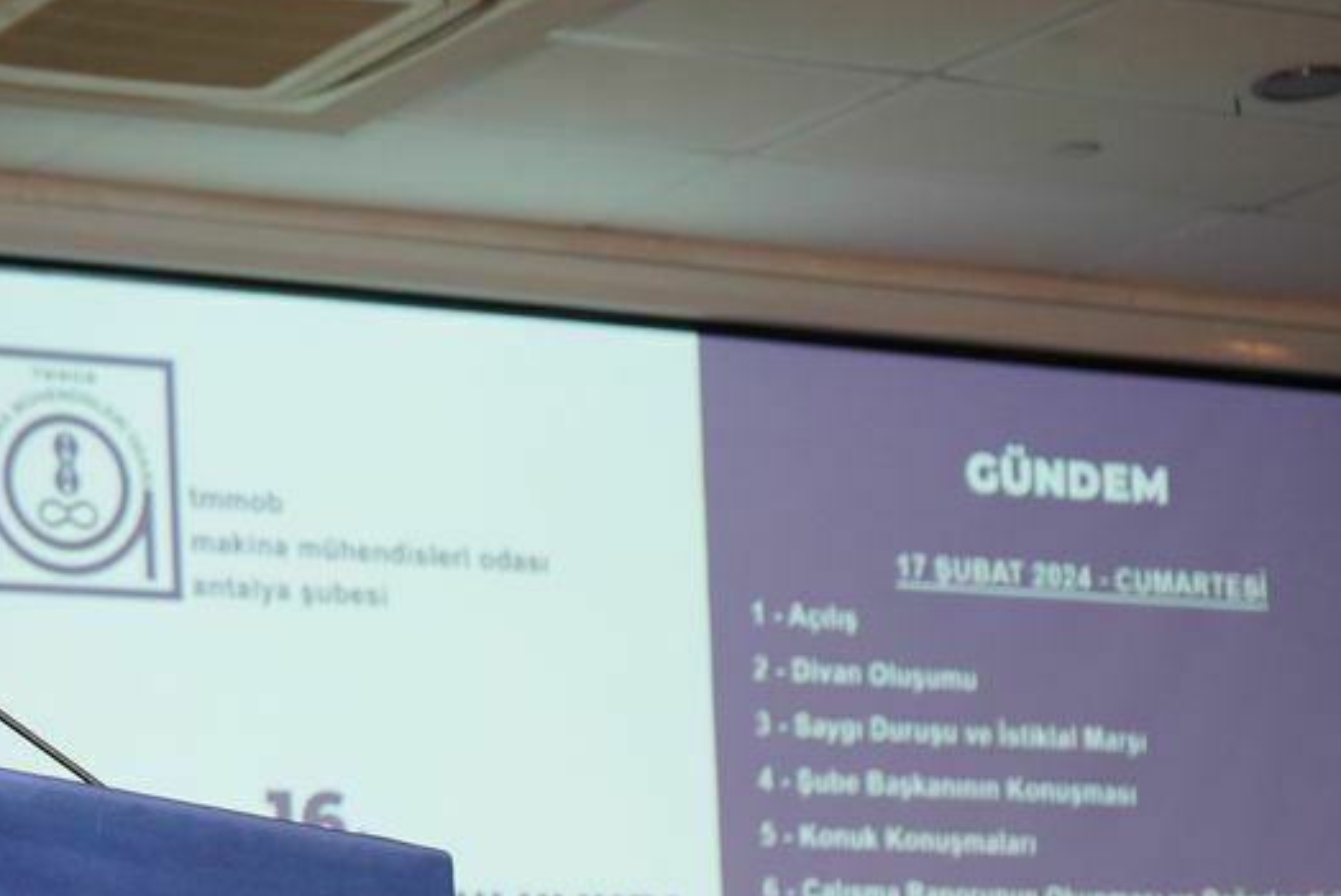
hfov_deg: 14.7
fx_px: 5143
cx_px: 64
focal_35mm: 138
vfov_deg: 9.9
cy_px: 899
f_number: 5.6
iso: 2000
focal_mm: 67
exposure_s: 1/125
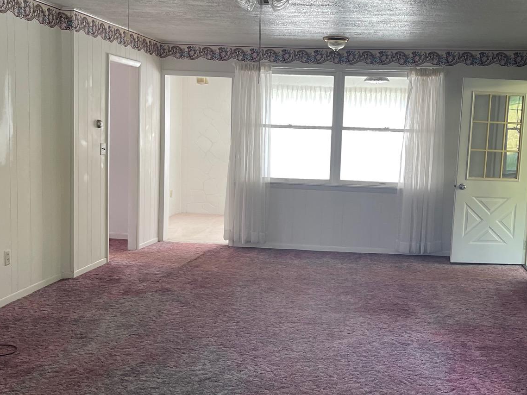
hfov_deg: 41.9
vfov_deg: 32.2
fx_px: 685
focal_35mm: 45
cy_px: 212
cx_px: 309
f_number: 1.6
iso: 125
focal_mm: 5.1
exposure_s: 1/121
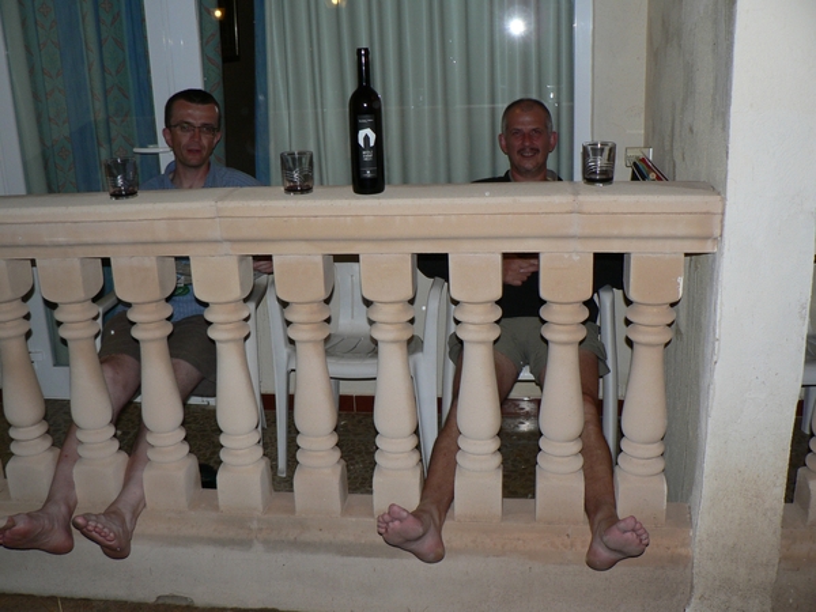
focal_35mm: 36
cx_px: 408
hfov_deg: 51.4
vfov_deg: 39.7
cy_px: 306
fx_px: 849
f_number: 2.8
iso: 100
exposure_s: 1/60
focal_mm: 6
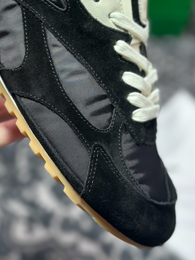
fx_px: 593
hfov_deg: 18.6
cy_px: 62
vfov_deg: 24.4
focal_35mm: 79
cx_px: 62
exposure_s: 1/248
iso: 80
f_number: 1.78
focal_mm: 6.86
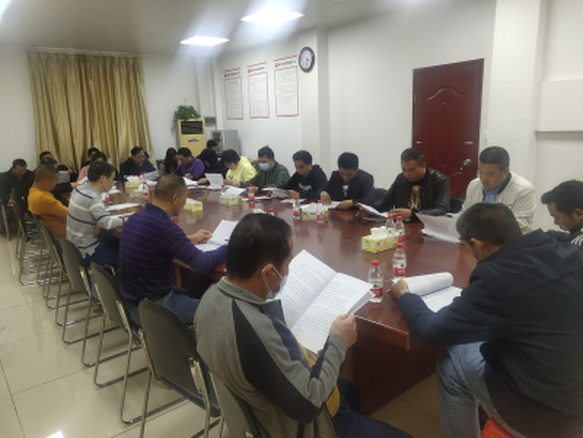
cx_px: 292
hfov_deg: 60.0
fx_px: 505
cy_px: 219
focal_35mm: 30
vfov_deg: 46.8
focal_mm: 4.35
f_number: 1.8
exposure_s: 1/100
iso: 251
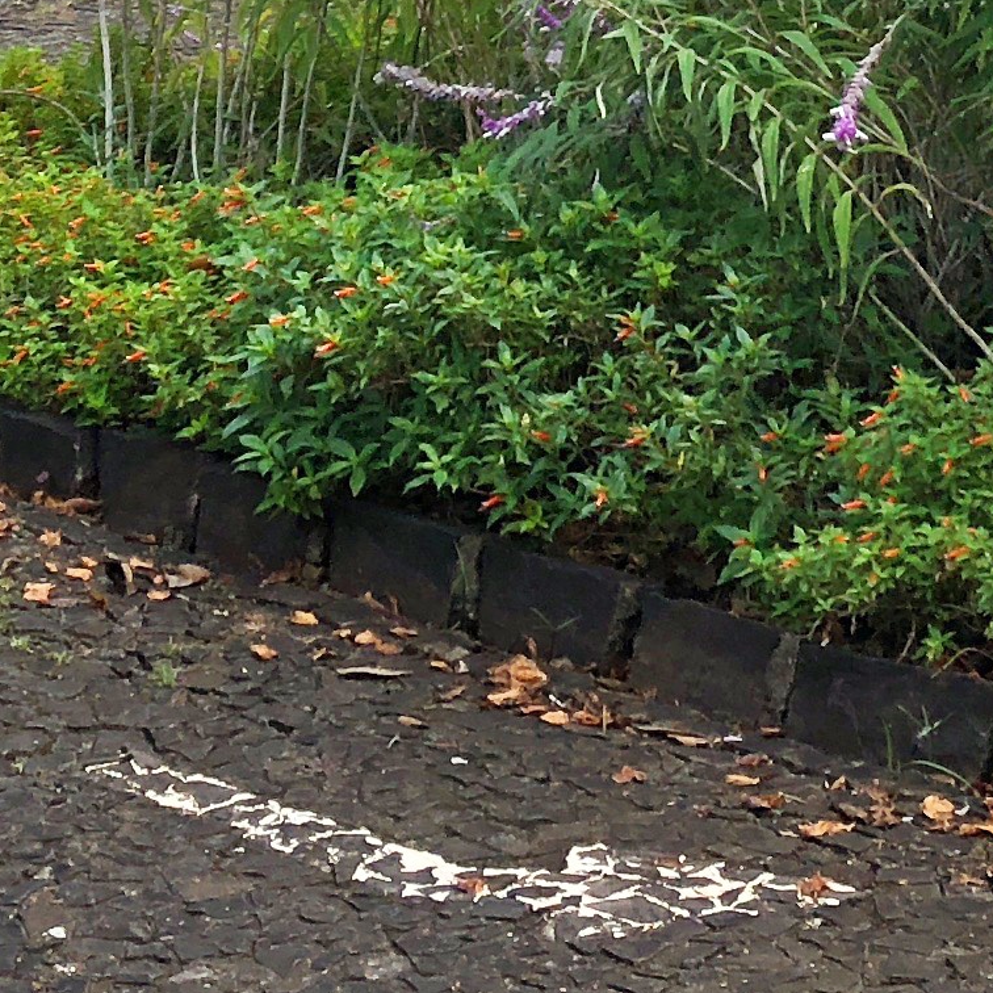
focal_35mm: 132
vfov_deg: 12.0
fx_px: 4284
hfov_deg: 13.2
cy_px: -904
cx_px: 398
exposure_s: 1/1021
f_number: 1.8
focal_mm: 3.99
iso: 20
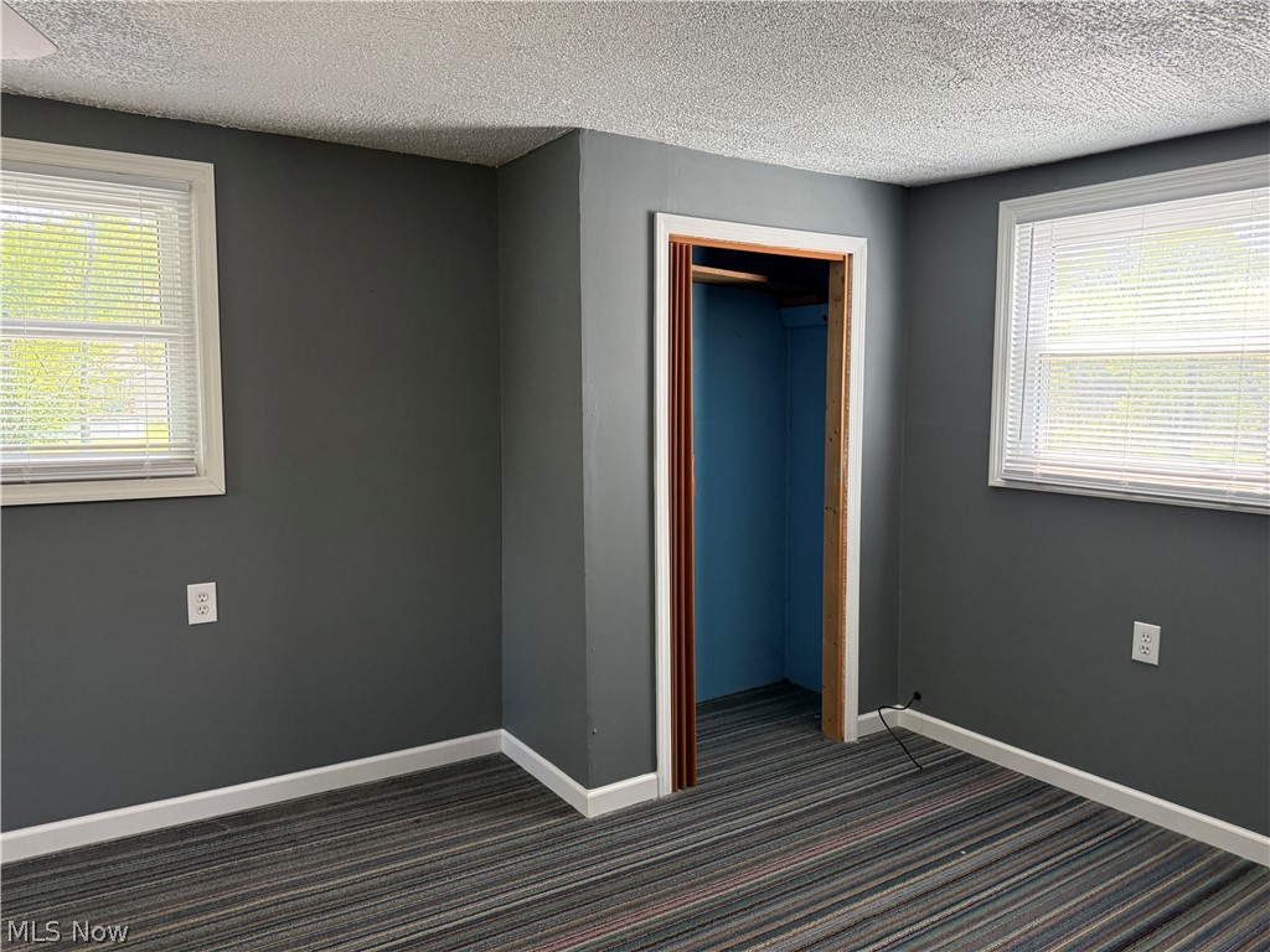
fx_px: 881
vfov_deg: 56.8
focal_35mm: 24
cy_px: 476
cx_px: 635
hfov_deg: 71.6
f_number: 1.78
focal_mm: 6.76
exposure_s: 1/120
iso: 320
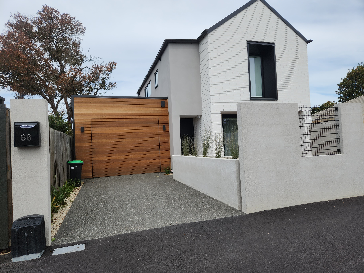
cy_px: 136
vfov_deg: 58.9
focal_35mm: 23
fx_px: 242
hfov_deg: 73.9
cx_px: 182
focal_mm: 5.4
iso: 20
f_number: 1.8
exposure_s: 1/1910
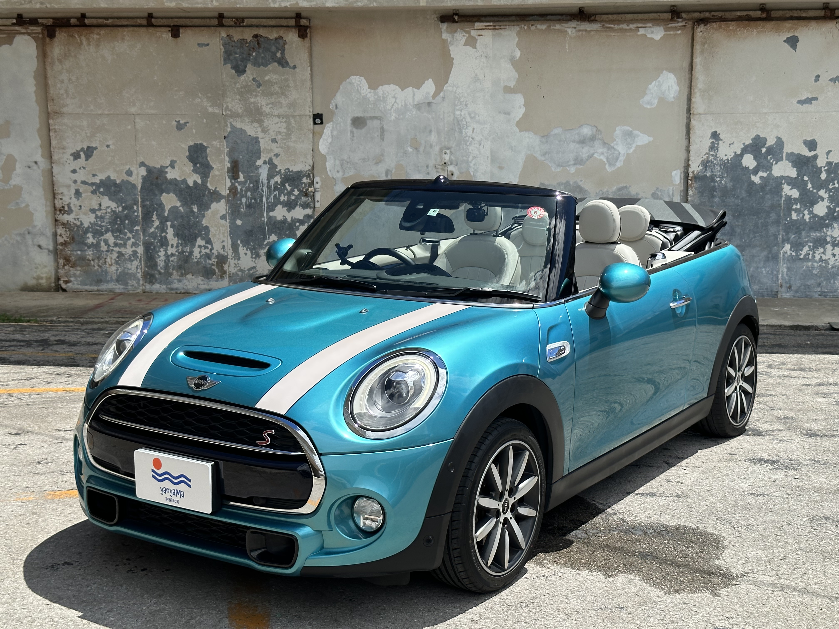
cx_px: 420
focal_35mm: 48
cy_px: 314
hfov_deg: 39.7
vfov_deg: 30.3
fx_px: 1163
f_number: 1.78
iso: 64
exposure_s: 1/3257
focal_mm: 6.86
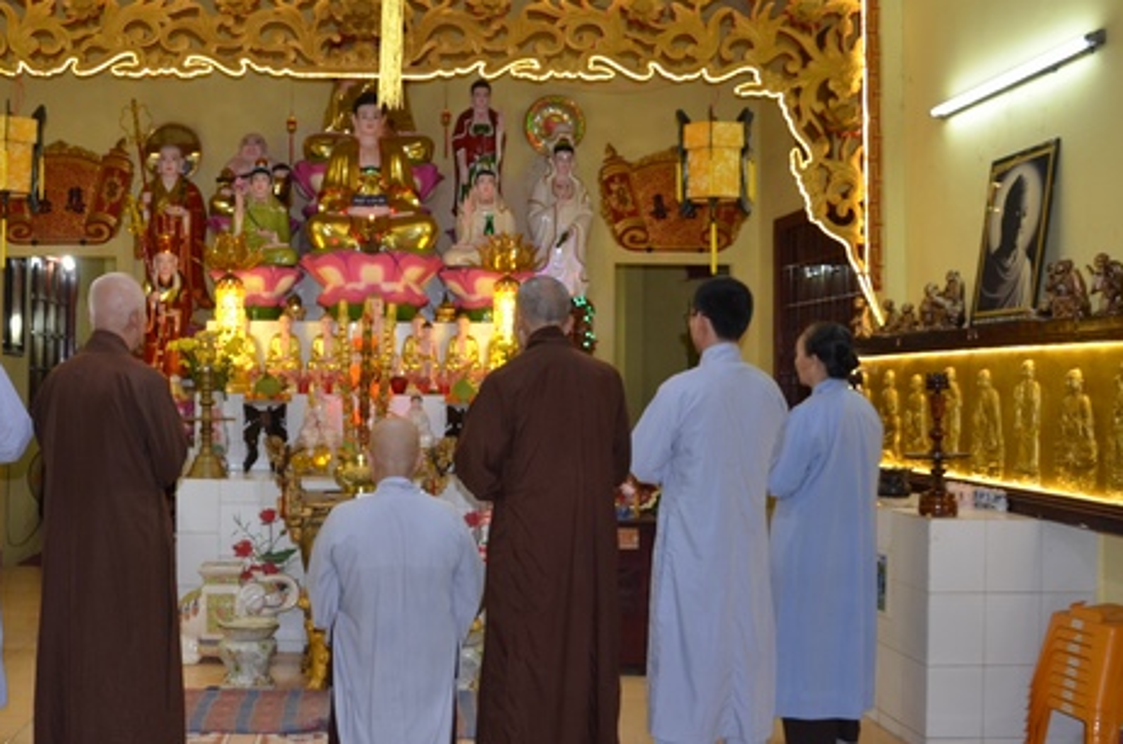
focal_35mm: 38
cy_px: 359
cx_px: 365
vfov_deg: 34.9
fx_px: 1183
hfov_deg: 49.8
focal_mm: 18
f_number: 4.5
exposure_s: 1/60
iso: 640
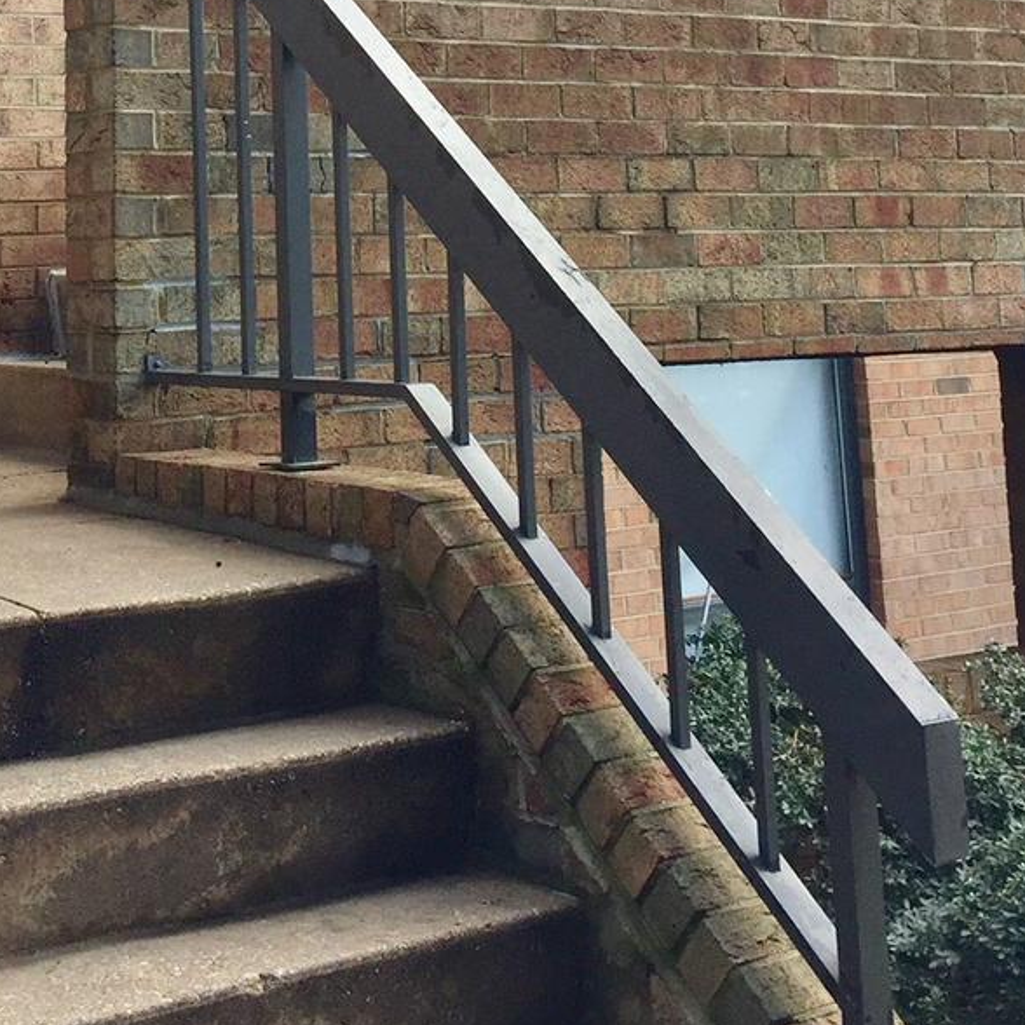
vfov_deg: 23.9
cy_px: -138
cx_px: 268
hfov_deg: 25.4
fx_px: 2245
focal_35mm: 67
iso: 32
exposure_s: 1/501
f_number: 2.2
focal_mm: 4.15
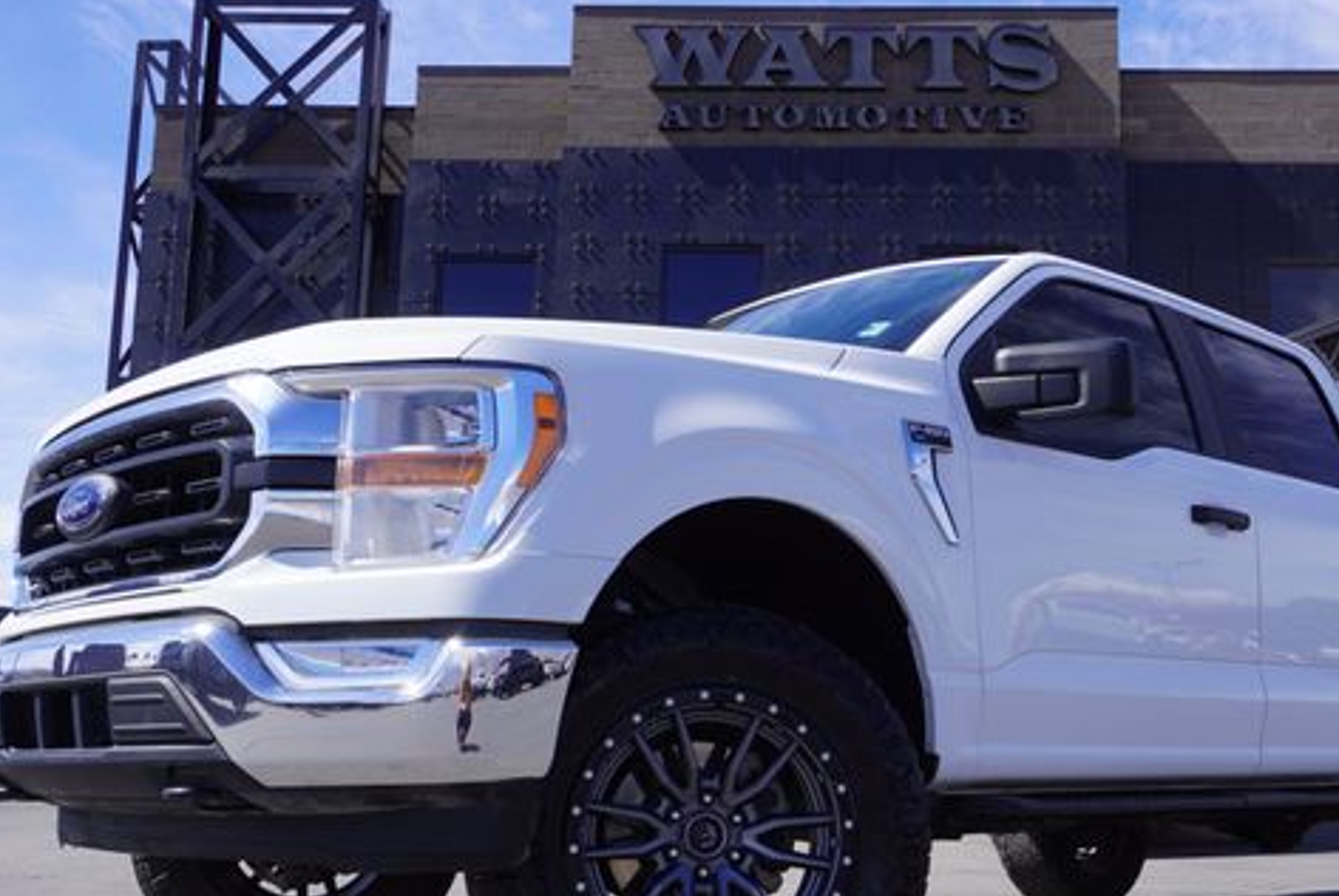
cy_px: 533
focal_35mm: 43
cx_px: 817
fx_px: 1589
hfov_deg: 45.4
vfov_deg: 31.4
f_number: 8
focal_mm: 21
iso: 100
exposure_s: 1/200
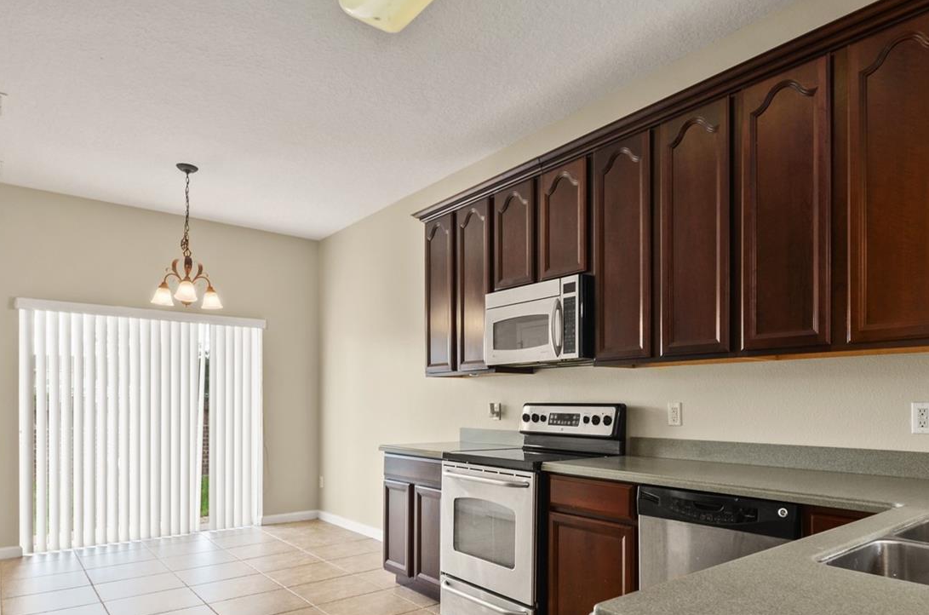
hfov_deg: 78.4
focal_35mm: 22
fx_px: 566
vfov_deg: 56.1
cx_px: 523
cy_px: 394
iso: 200
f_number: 8
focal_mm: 10
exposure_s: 1/3
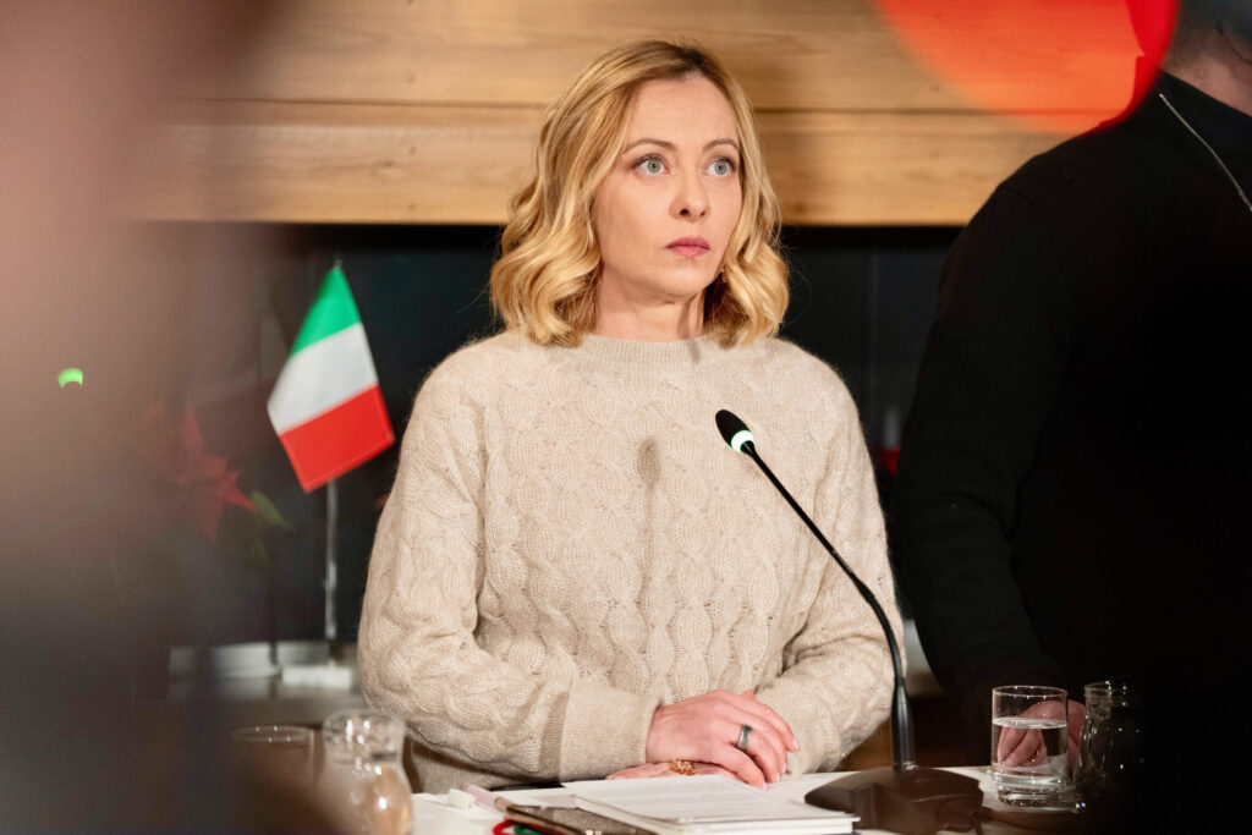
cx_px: 626
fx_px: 4521
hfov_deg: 15.8
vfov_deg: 10.6
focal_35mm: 130
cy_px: 418
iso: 4000
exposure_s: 1/200
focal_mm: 130
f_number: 2.8
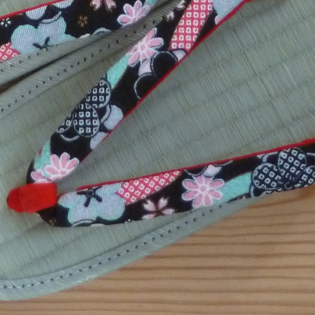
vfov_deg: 7.7
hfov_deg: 7.9
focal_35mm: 221
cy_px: -240
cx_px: 66
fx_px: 2275
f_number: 4.5
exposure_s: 1/30
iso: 400
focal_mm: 10.9
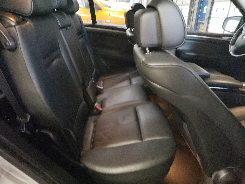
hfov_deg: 67.3
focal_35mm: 26
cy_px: 92
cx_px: 122
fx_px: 184
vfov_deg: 53.1
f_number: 1.5
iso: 1060
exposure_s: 1/24
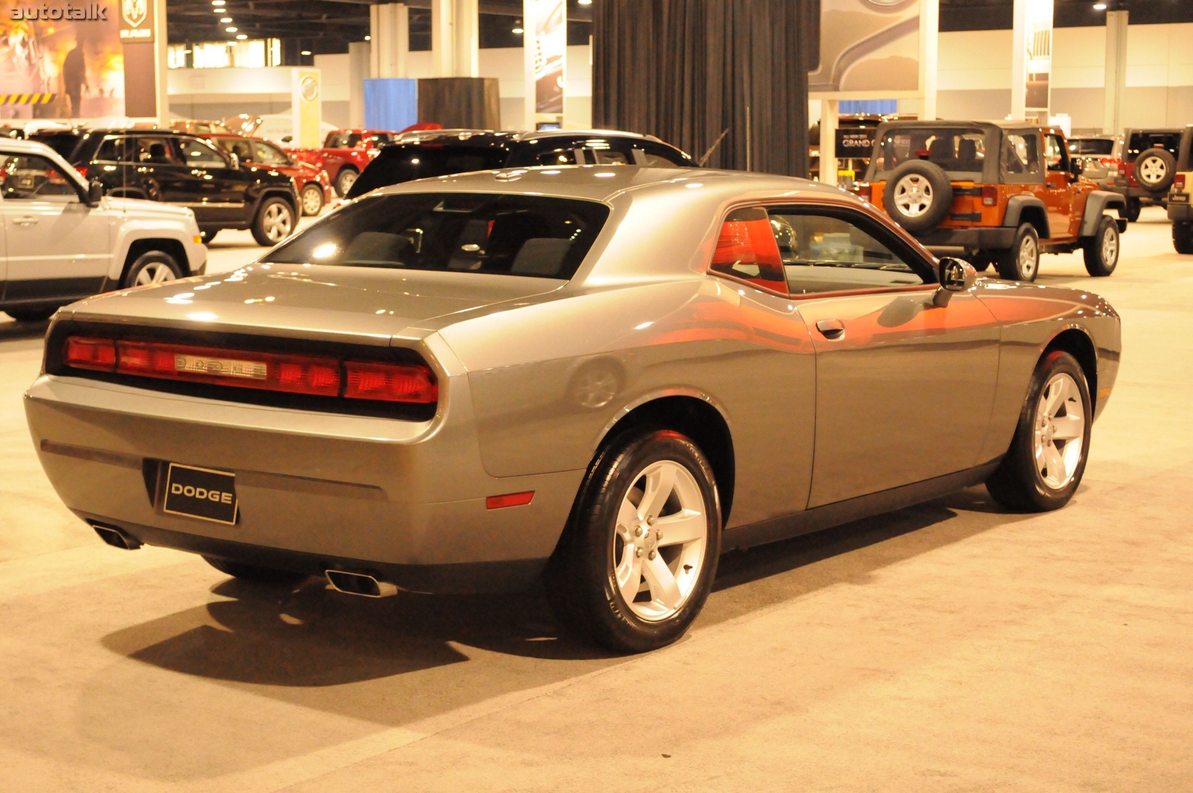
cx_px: 596
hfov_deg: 33.4
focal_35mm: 60
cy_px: 396
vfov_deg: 22.6
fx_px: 1986
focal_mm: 40
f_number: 5.3
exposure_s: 1/40
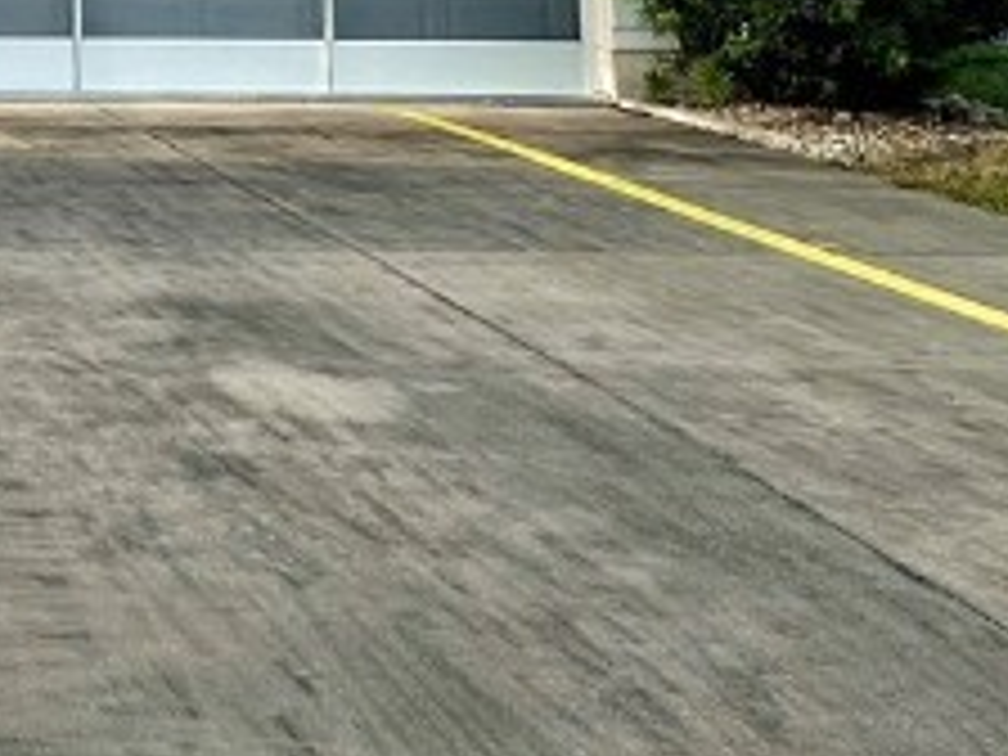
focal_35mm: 64
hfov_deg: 24.1
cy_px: -279
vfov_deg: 20.5
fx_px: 1864
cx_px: -490
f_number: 2.2
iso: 40
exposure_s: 1/940
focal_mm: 2.22
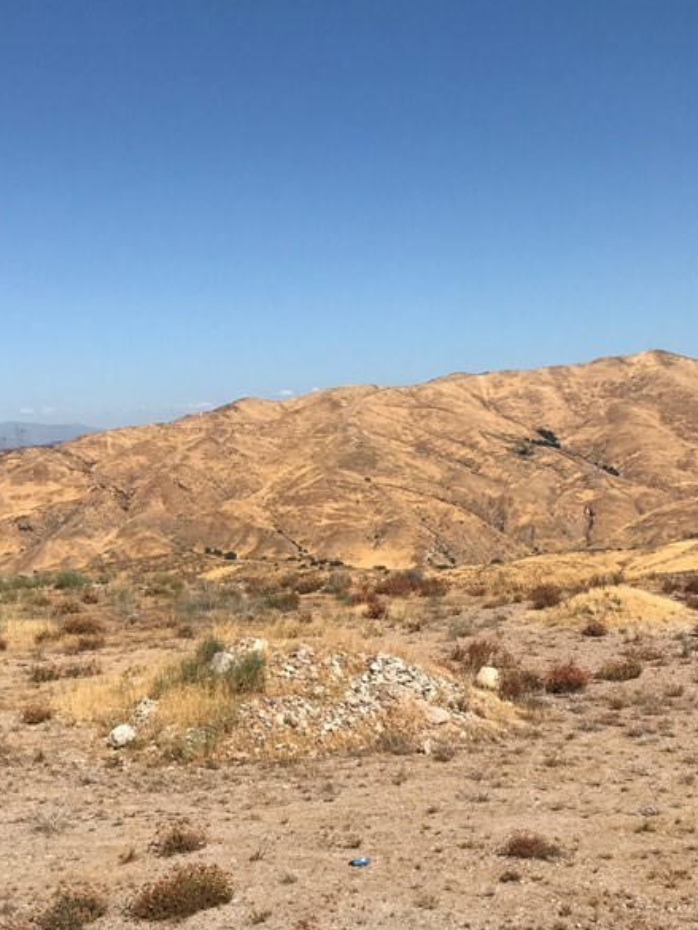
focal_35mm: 49
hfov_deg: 29.7
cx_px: 377
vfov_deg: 38.3
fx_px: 1317
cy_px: 641
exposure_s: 1/3546
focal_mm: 3.99
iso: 20
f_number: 1.8
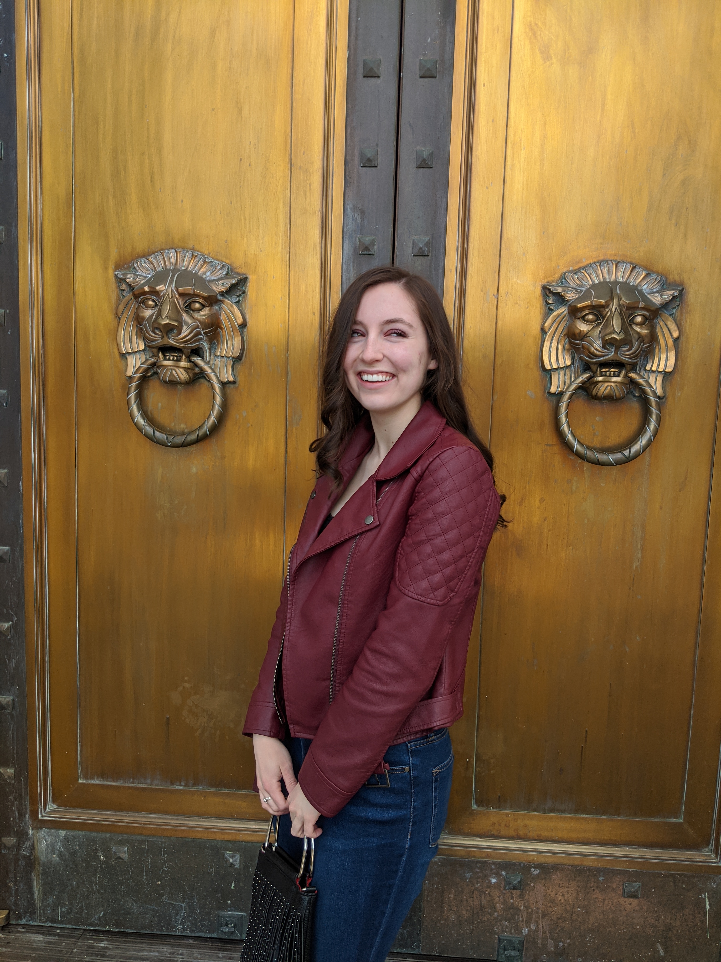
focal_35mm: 27
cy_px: 481
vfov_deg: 65.3
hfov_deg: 51.4
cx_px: 360
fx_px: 750
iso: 56
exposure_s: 1/557
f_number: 1.8
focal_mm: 4.44
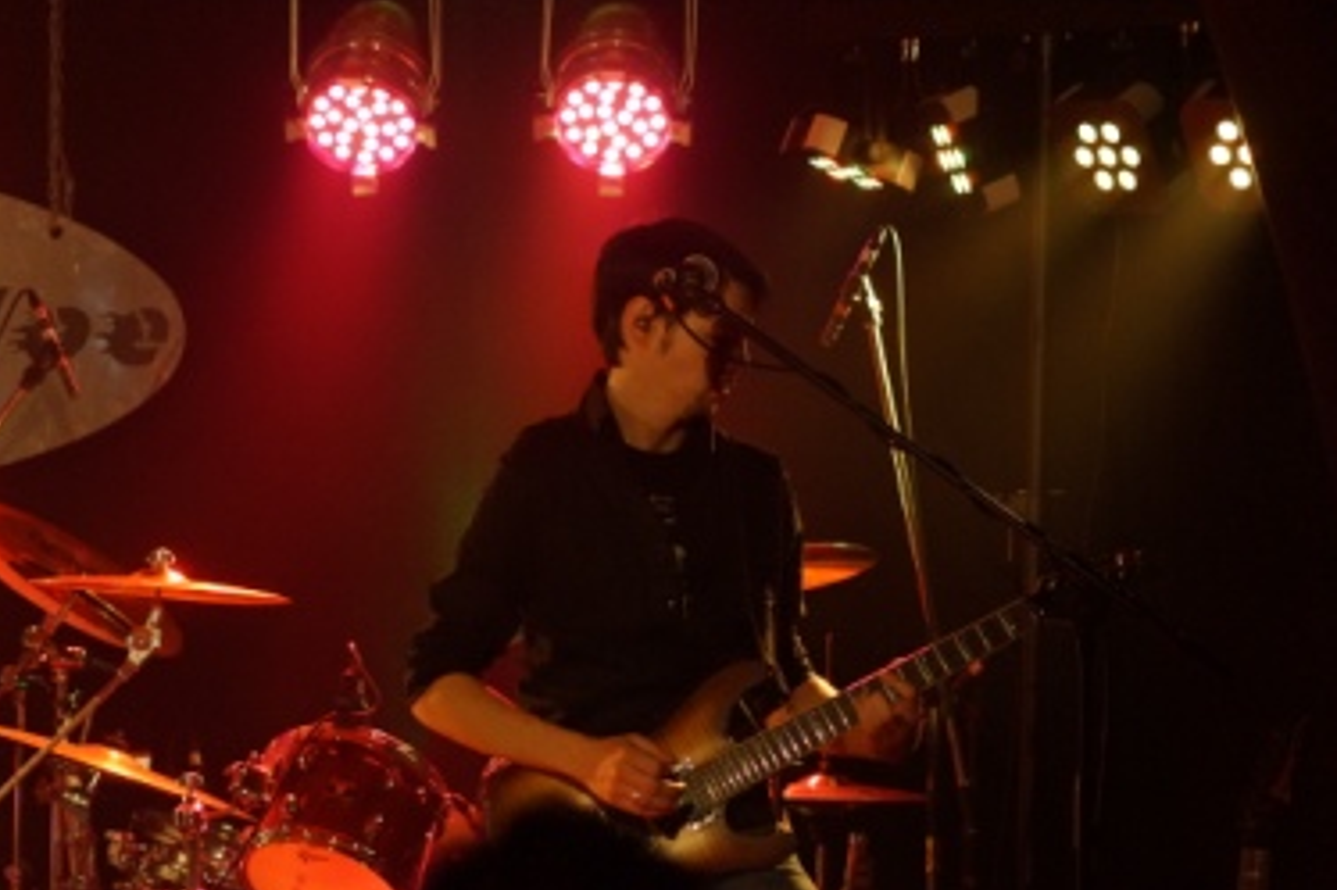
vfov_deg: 7.3
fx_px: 7001
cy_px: 522
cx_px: 568
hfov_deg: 10.9
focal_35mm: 189
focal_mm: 105
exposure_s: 1/200
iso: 5000
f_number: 4
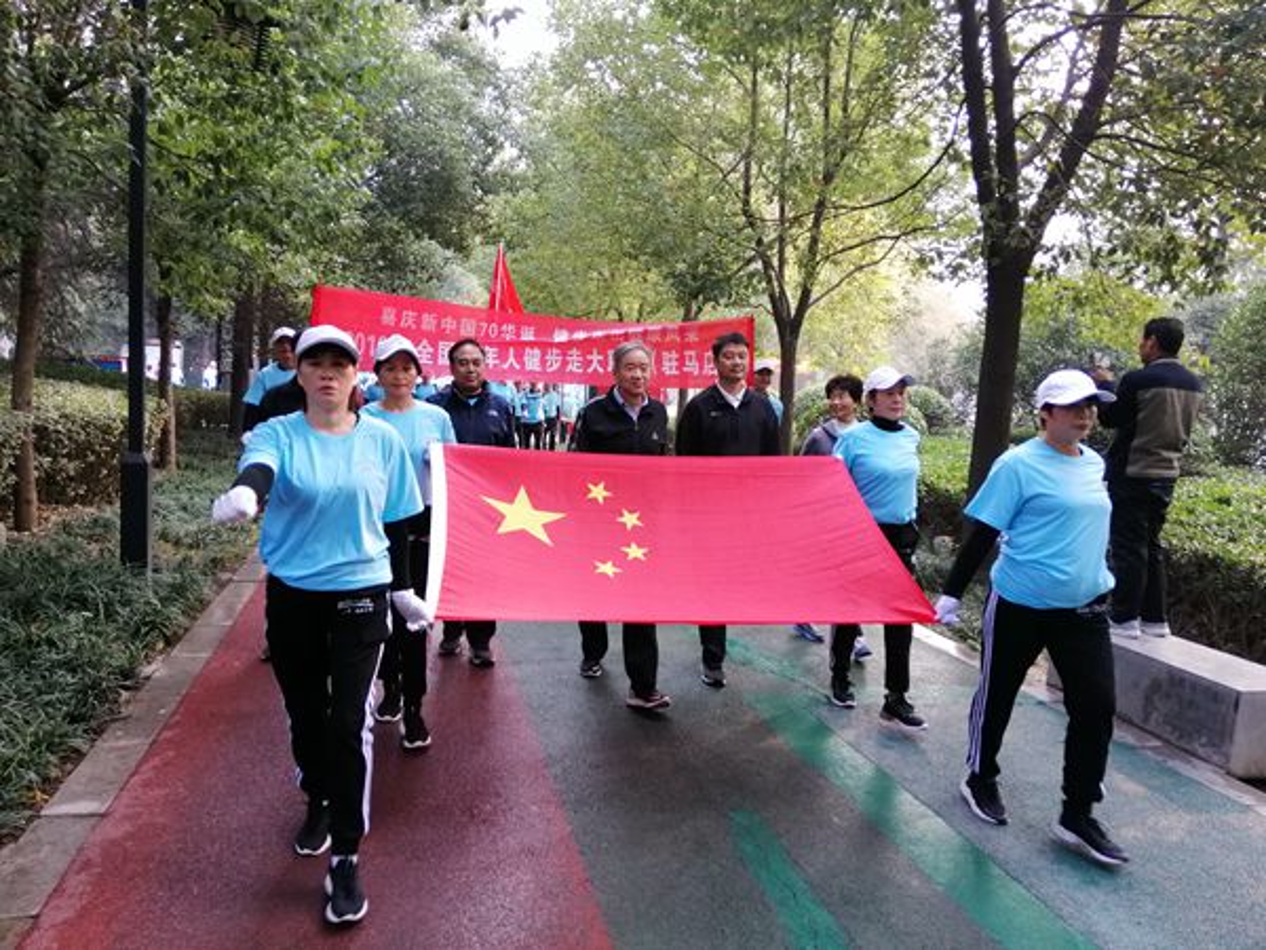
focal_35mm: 26
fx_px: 951
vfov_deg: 53.1
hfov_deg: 67.3
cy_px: 475
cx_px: 633
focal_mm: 3.81
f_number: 2.2
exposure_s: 1/100
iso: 100
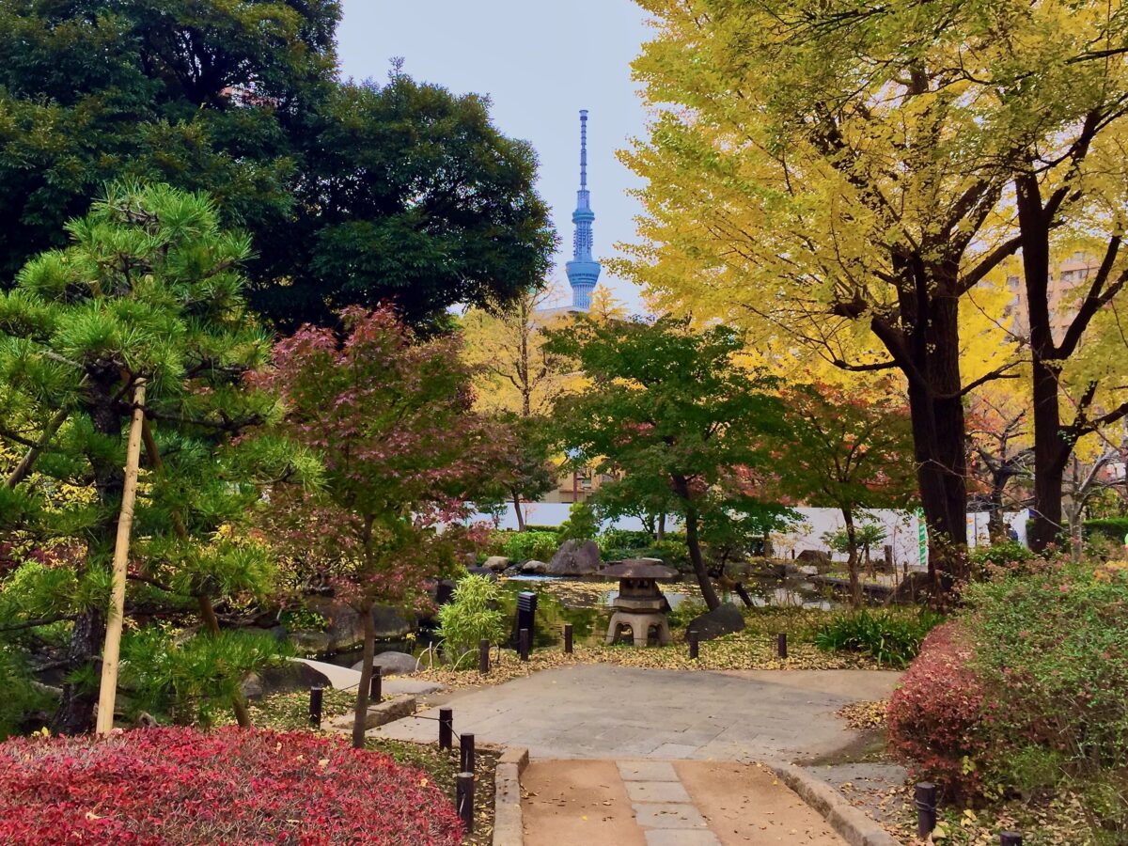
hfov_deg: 61.7
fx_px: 945
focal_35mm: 29
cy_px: 423
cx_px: 564
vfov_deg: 48.2
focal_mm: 4.15
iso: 32
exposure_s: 1/399
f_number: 2.2
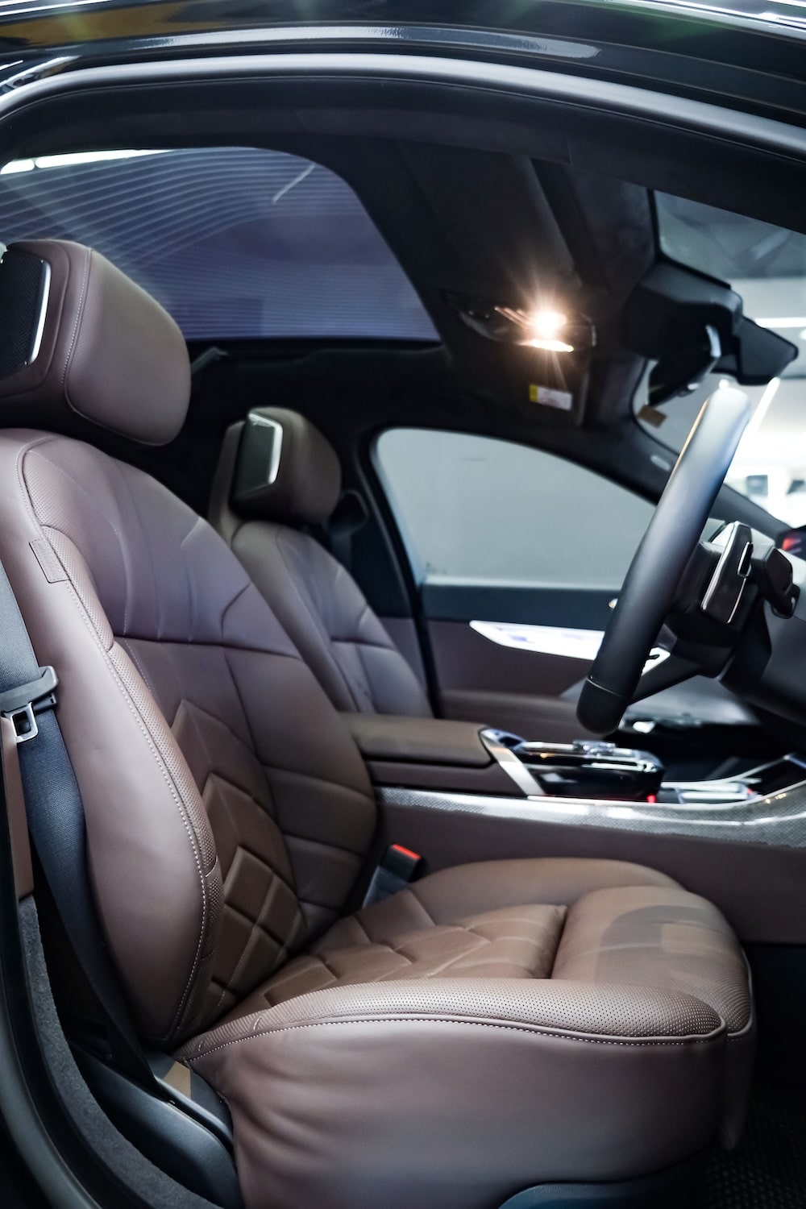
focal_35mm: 27
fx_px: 907
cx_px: 403
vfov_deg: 67.4
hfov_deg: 47.9
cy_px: 604
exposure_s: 1/60
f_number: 2.8
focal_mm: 18
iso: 1600
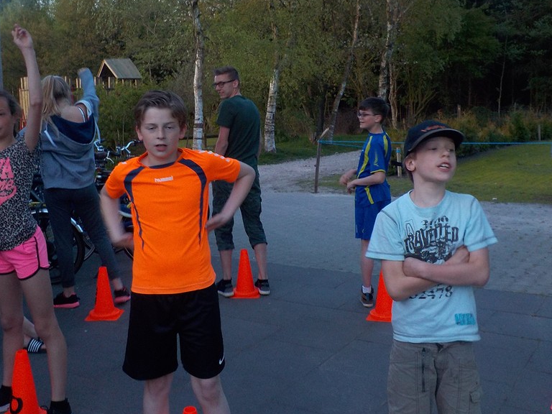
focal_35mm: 40
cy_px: 141
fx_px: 638
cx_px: 253
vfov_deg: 35.6
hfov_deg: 46.8
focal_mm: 4.1
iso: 200
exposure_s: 1/30
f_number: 3.3
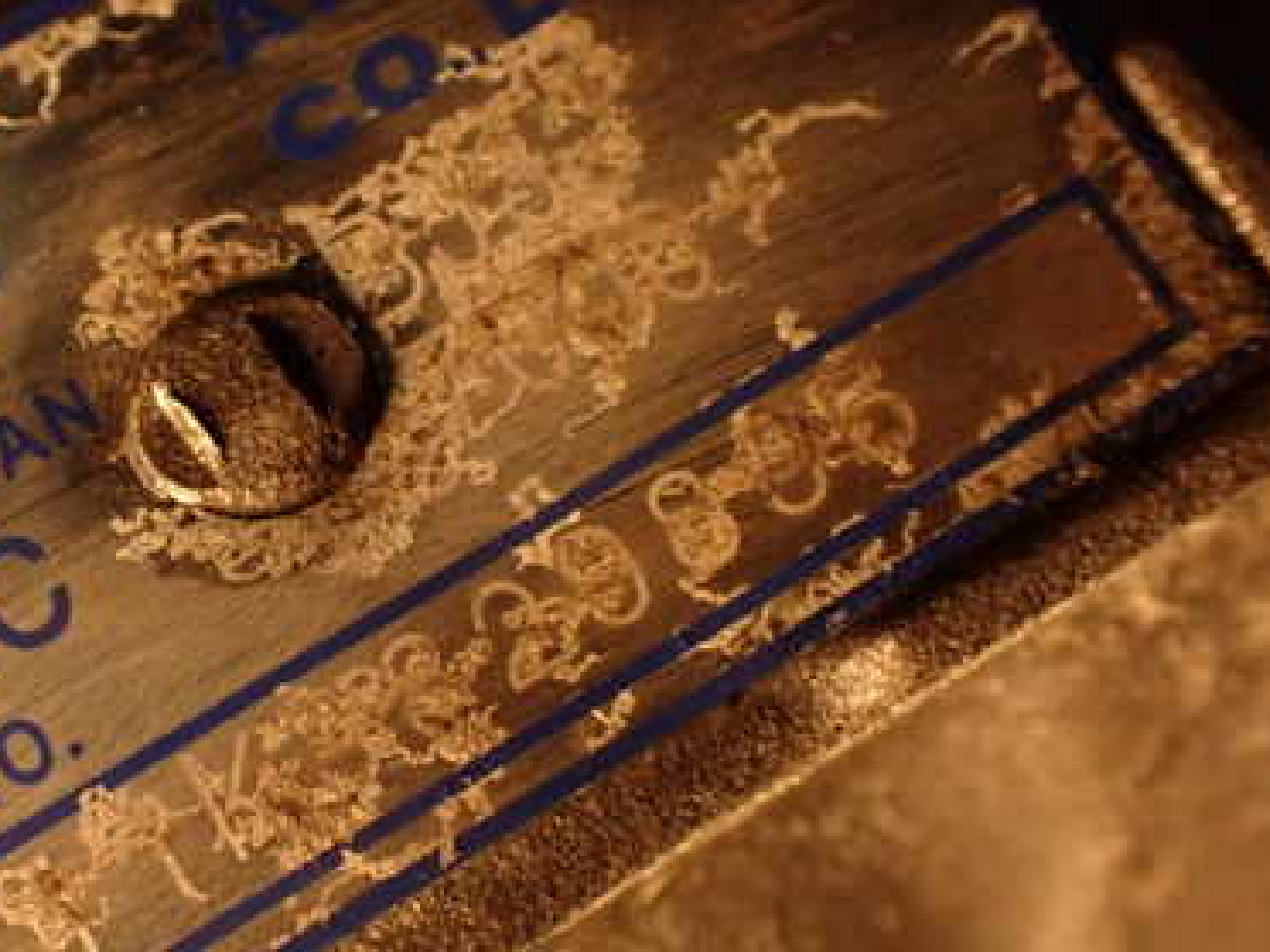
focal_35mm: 58
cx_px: 266
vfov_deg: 25.2
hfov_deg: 32.4
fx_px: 2128
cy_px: 519
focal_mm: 6.37
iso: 800
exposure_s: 1/40
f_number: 2.5
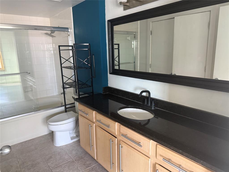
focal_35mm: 24
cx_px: 114
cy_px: 86
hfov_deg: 71.6
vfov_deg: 56.8
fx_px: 159
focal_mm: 6.76
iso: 400
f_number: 1.78
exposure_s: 1/60
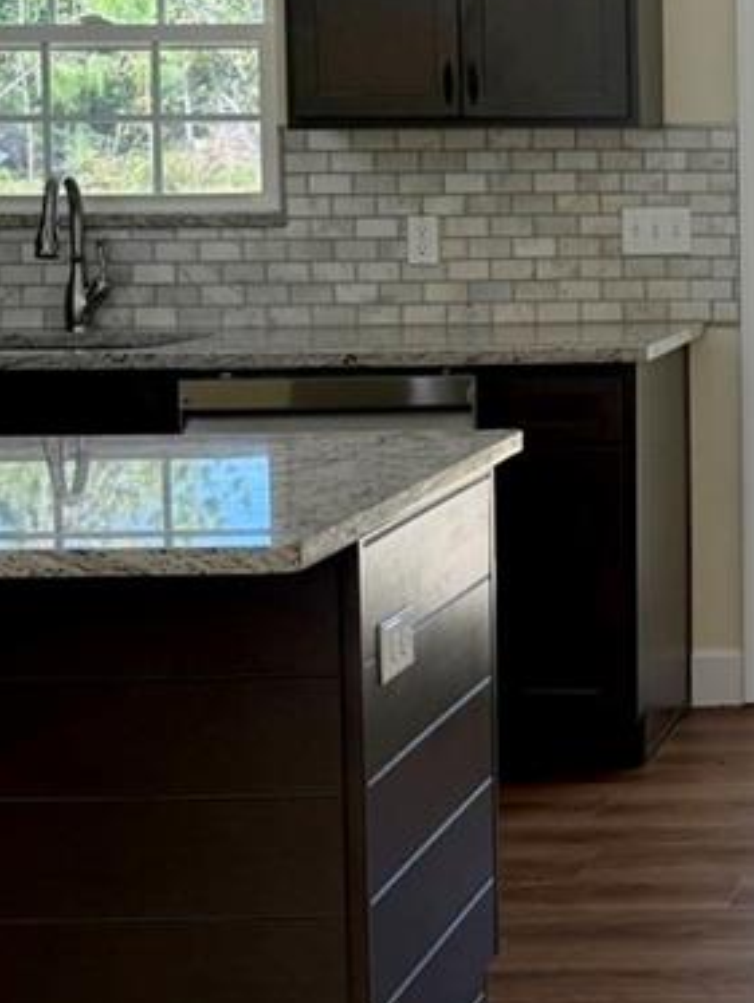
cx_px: 1159
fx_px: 2234
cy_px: 204
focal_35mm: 77
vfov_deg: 24.9
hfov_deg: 17.1
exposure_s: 1/361
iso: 100
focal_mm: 6.76
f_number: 1.78
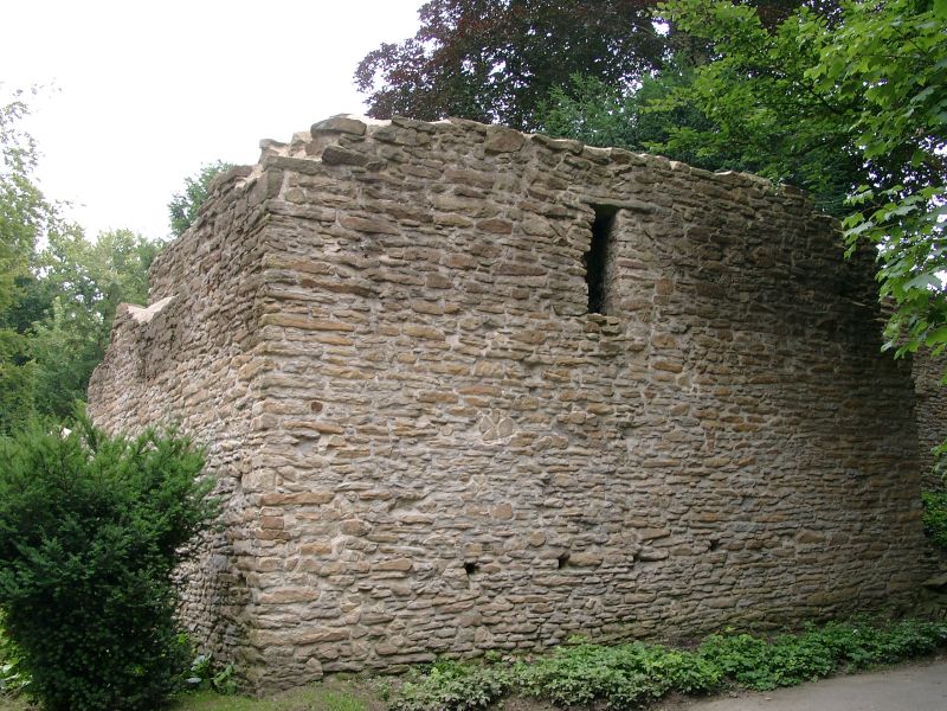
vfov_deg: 34.3
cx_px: 474
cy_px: 356
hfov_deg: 44.8
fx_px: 1149
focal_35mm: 42
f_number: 4
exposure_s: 1/67.4
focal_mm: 8.82
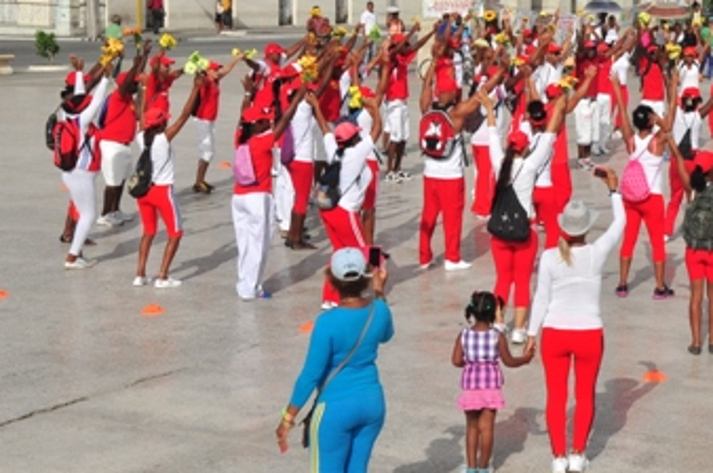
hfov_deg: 22.0
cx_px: 622
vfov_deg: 14.9
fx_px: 1799
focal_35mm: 91
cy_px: 90
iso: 400
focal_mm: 32
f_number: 14
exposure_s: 1/800
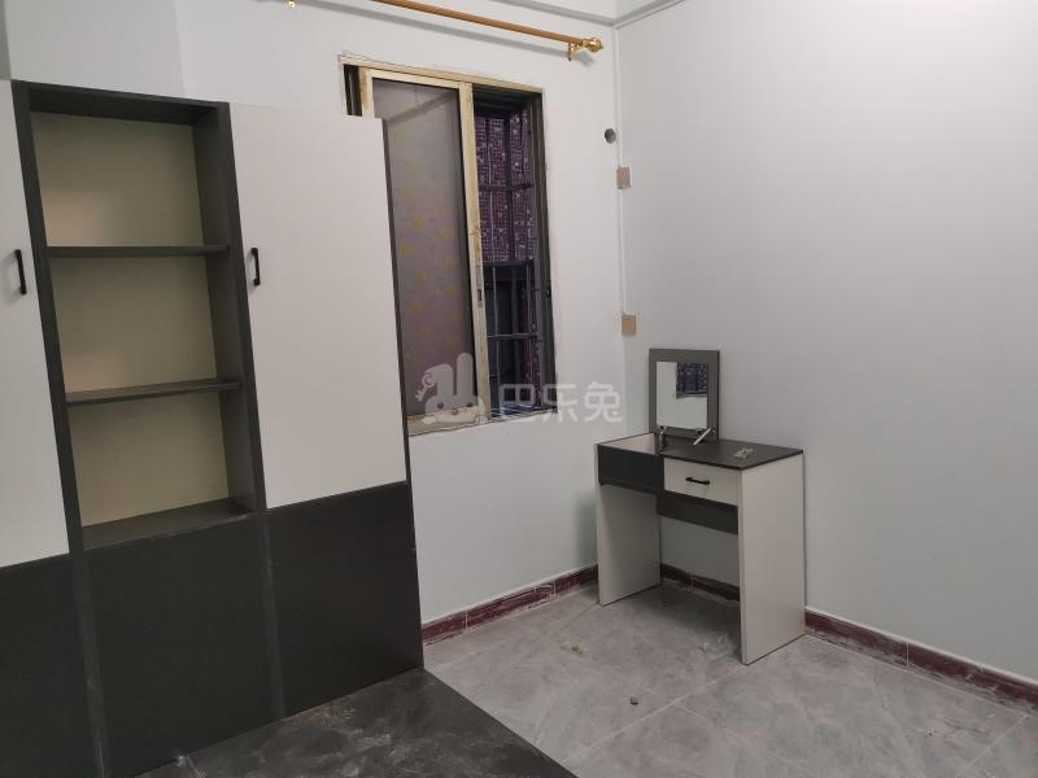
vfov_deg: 53.1
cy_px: 389
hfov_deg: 67.3
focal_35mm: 26
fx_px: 780
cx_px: 519
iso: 250
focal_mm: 4.75
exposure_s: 1/50
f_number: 1.8
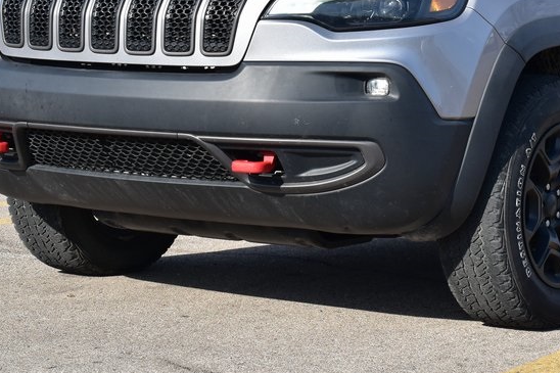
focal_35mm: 129
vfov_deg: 10.6
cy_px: 51
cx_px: 434
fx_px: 2006
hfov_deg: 15.8
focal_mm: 46
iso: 400
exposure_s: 1/320
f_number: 11
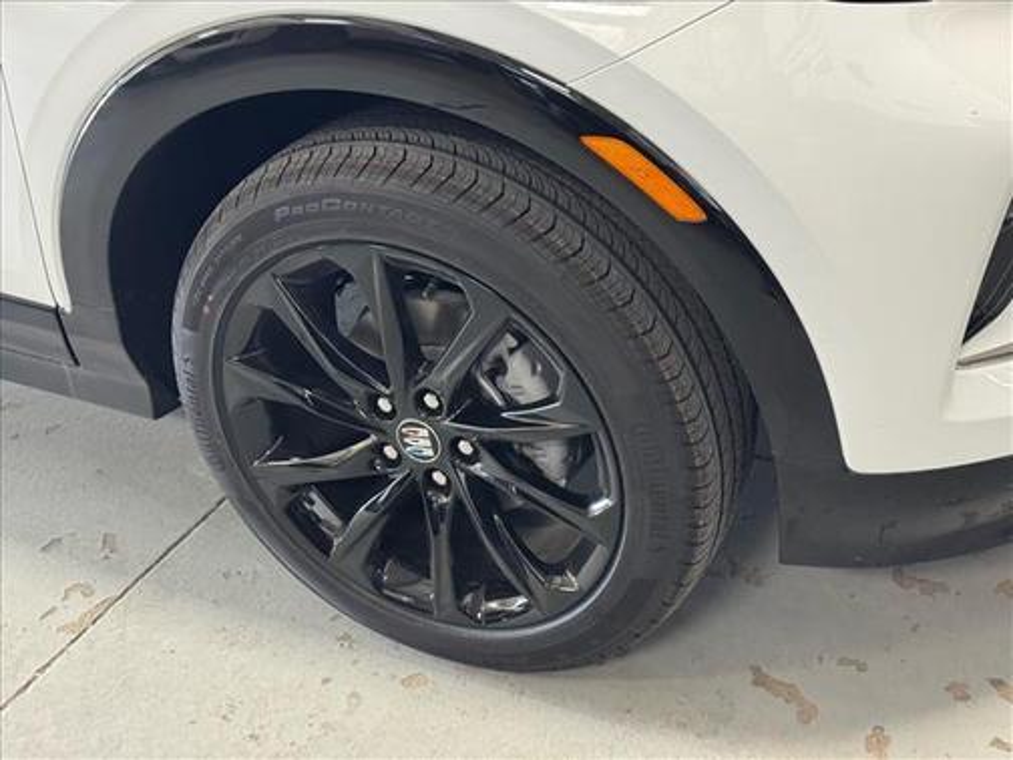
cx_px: 506
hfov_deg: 39.7
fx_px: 1405
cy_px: 380
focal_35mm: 48
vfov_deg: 30.3
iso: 200
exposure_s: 1/60
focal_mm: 6.76
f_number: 1.78
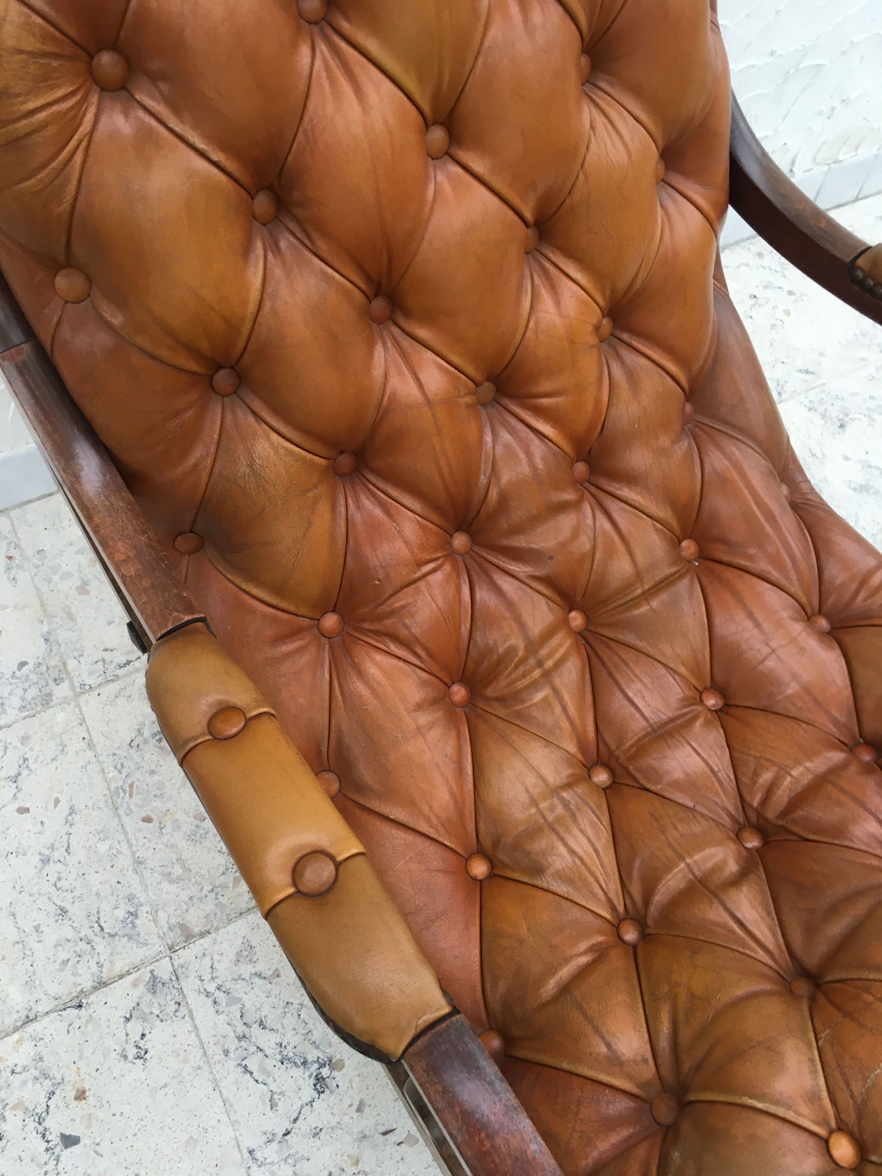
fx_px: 985
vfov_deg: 61.7
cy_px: 588
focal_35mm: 29
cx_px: 441
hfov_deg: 48.2
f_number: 2.2
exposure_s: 1/33
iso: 50
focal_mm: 4.15
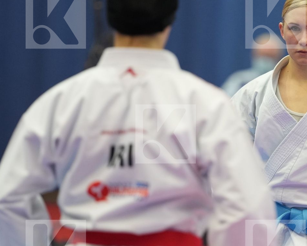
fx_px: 4862
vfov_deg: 2.9
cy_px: 134
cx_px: 276
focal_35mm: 535
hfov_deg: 3.6
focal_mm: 200
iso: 1000
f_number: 2.8
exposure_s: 1/500
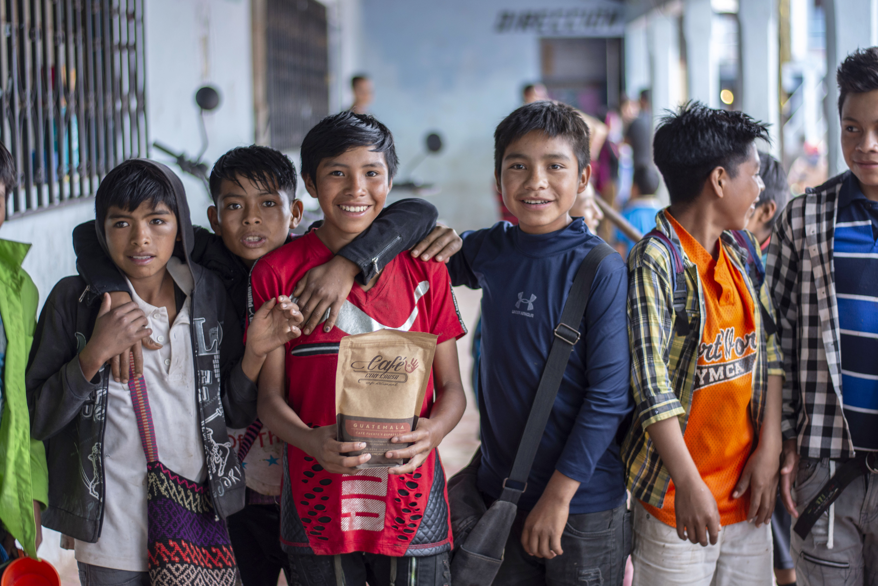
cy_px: 293
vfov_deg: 18.2
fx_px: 1829
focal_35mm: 75
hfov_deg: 27.0
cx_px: 439
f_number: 1.8
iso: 250
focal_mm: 50
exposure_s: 1/100
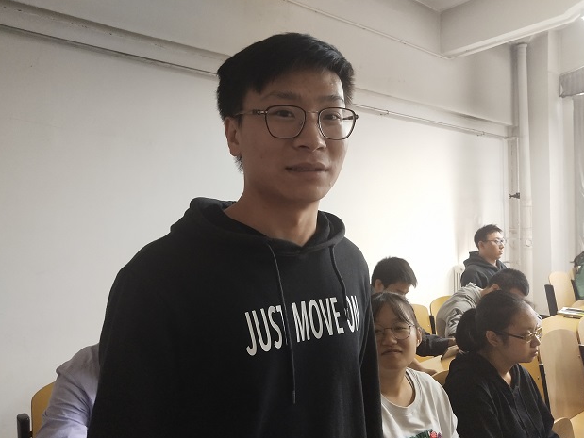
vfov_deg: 45.5
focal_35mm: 31
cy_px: 218
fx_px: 523
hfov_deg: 58.3
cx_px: 292
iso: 433
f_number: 1.8
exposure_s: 1/33.3
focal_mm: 3.95
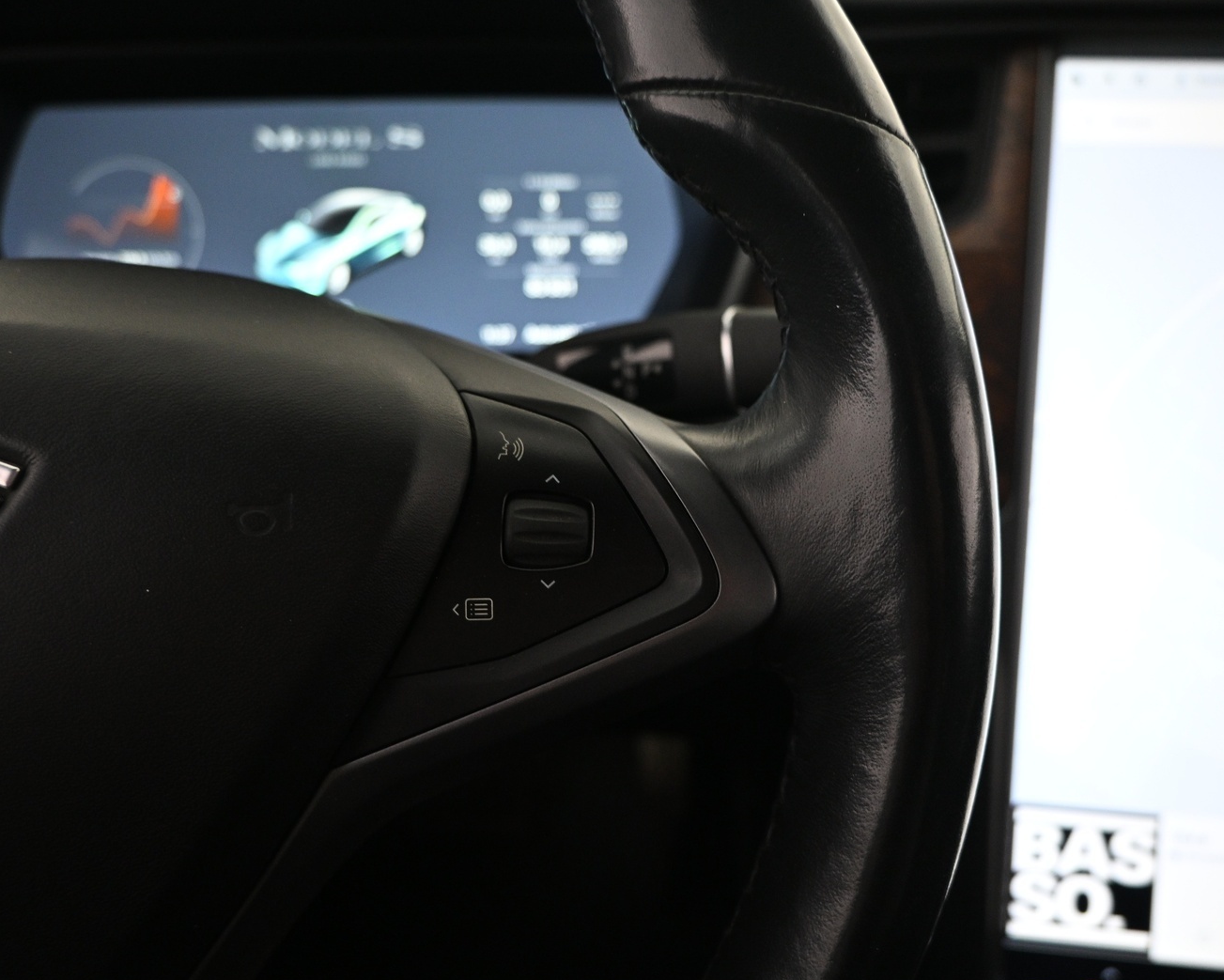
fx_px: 1015
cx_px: 639
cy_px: 506
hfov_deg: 62.2
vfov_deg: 51.5
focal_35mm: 28
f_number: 3.5
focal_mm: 16
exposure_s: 1/30
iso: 1250
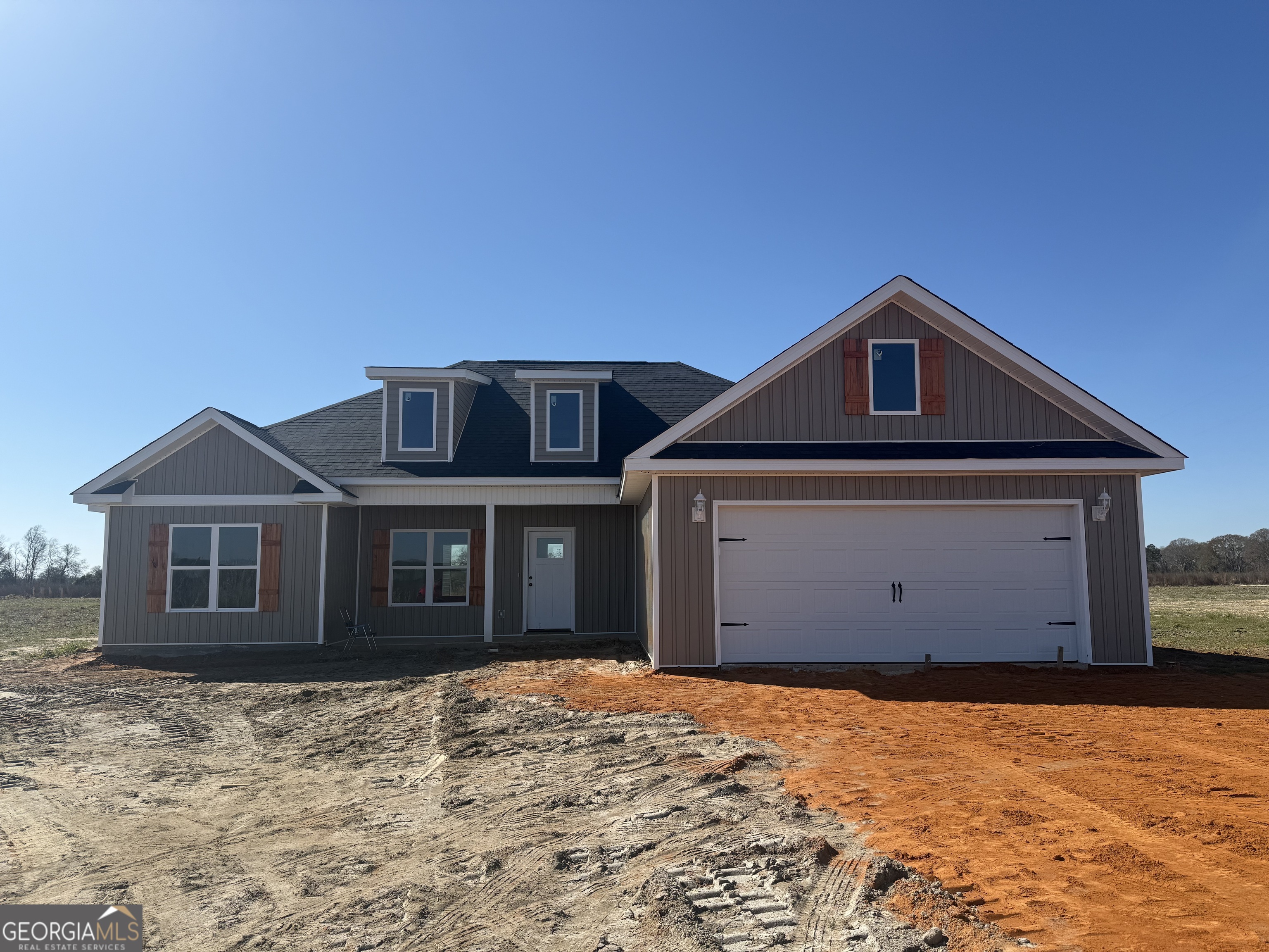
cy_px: 476
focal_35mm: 24
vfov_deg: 56.8
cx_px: 634
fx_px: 880
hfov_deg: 71.6
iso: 80
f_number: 1.78
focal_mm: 6.76
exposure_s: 1/6173
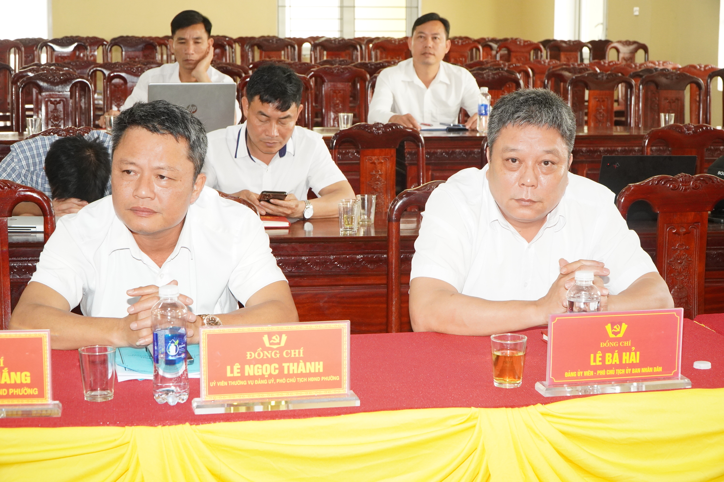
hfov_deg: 32.7
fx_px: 1236
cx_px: 362
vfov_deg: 22.0
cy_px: 241
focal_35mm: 62
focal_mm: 41
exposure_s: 1/80
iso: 2000
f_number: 7.1
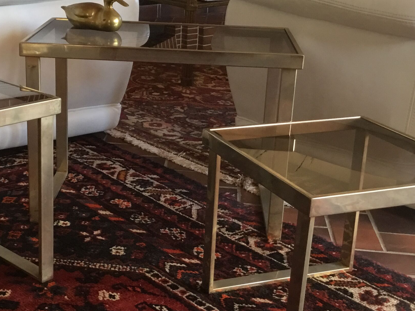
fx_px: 743
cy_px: 144
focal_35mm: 62
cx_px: 128
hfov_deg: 30.9
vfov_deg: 23.6
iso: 125
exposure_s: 1/33
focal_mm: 3.3
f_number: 2.4
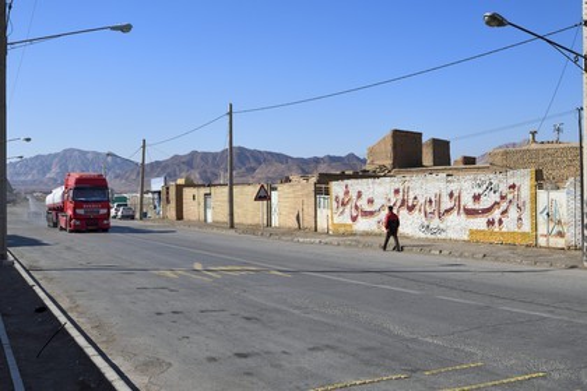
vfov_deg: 33.4
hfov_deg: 48.5
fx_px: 652
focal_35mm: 40
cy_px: 196
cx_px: 294
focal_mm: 40
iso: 200
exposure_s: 1/250
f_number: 16
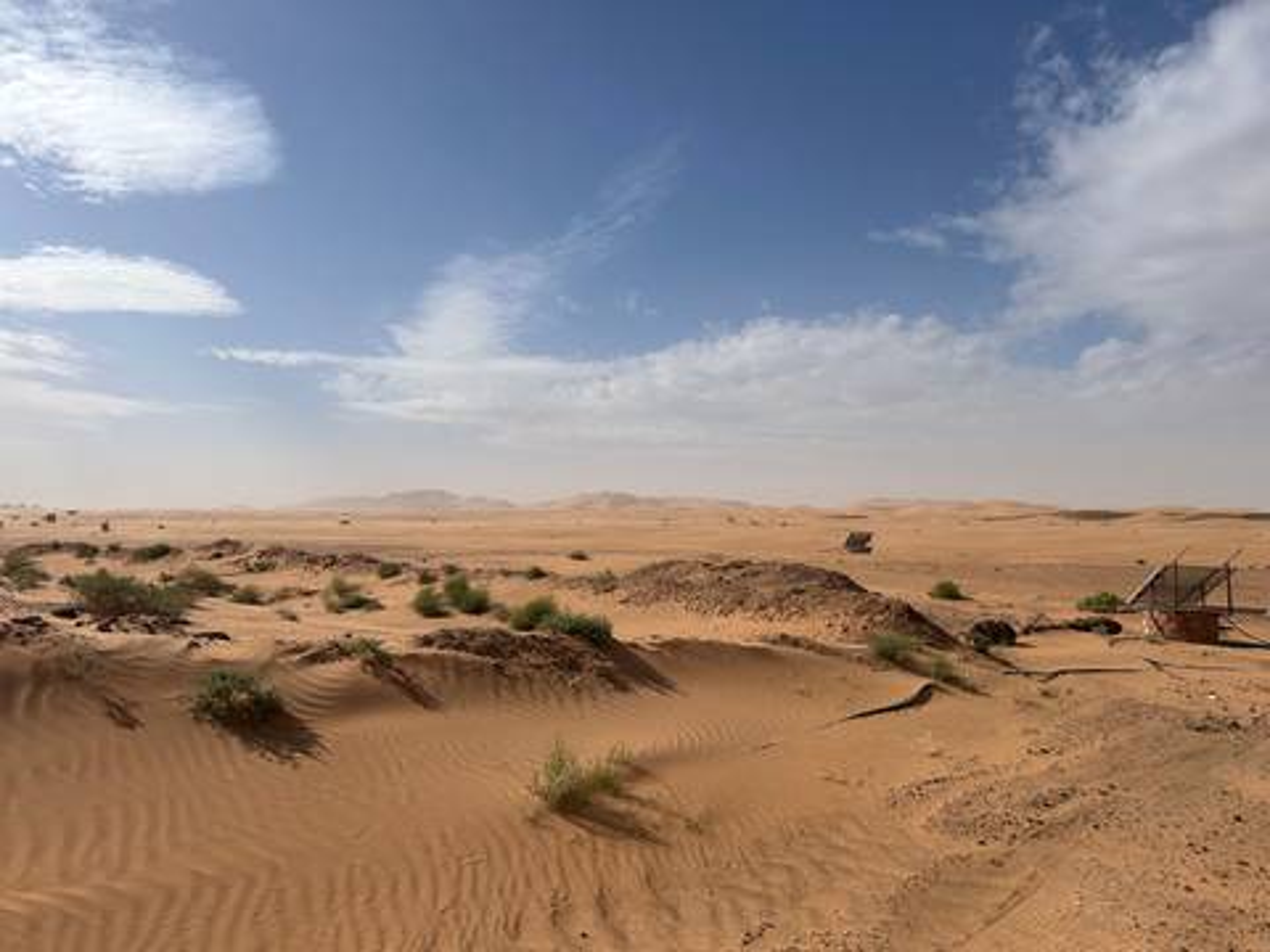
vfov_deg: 53.1
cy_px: 476
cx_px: 635
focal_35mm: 26
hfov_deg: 67.3
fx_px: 954
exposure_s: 1/11364
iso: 50
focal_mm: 5.7
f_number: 1.5
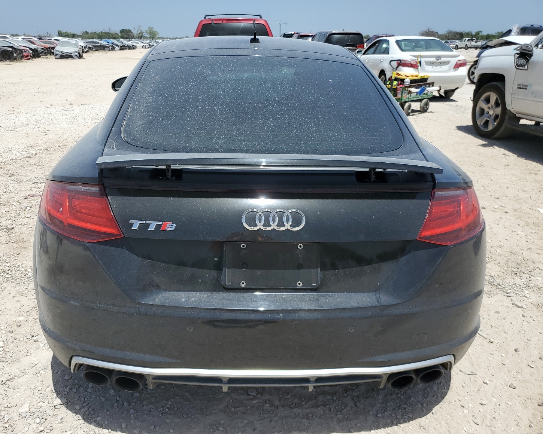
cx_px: 244
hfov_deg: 62.1
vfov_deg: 51.5
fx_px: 450
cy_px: 224
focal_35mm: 28
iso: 50
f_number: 1.5
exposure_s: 1/5000
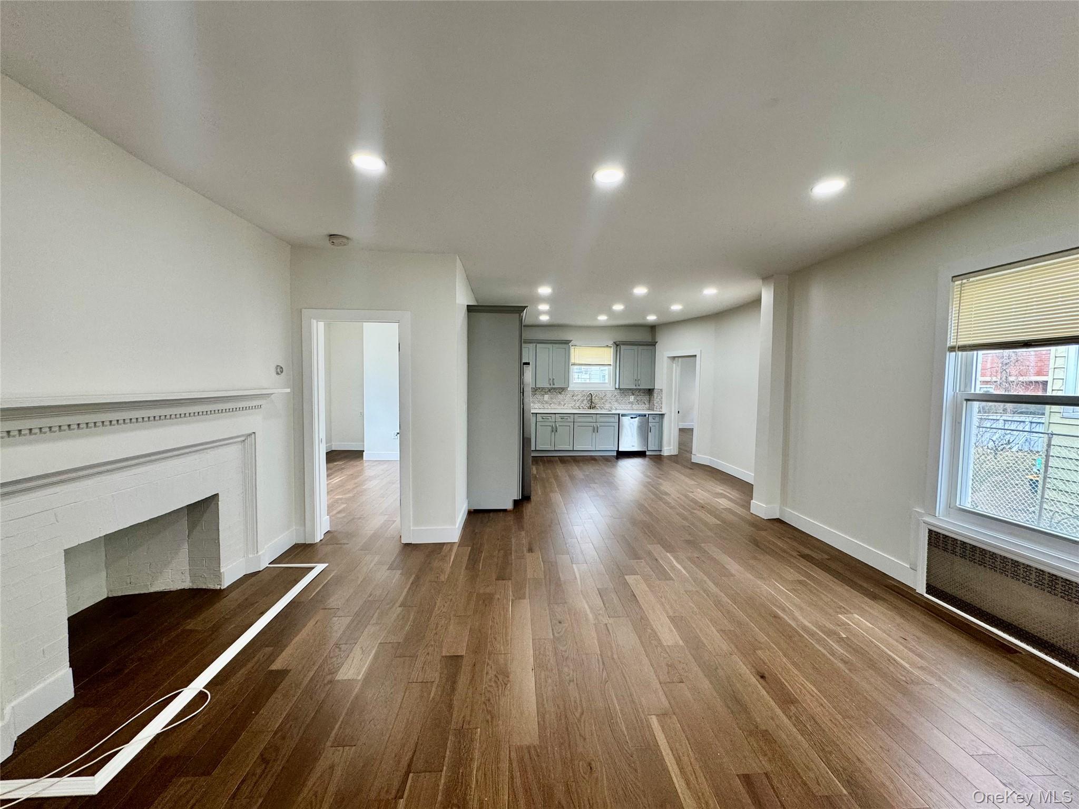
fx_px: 436
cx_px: 540
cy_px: 404
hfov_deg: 102.1
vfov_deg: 85.7
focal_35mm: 14
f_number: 2.2
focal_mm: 2.22
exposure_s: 1/120
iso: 160
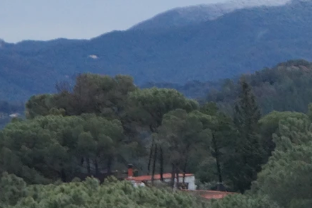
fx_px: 3113
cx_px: 500
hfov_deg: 5.7
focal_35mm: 359
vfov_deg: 3.8
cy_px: 79
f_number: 5.6
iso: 800
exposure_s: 1/160
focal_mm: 55
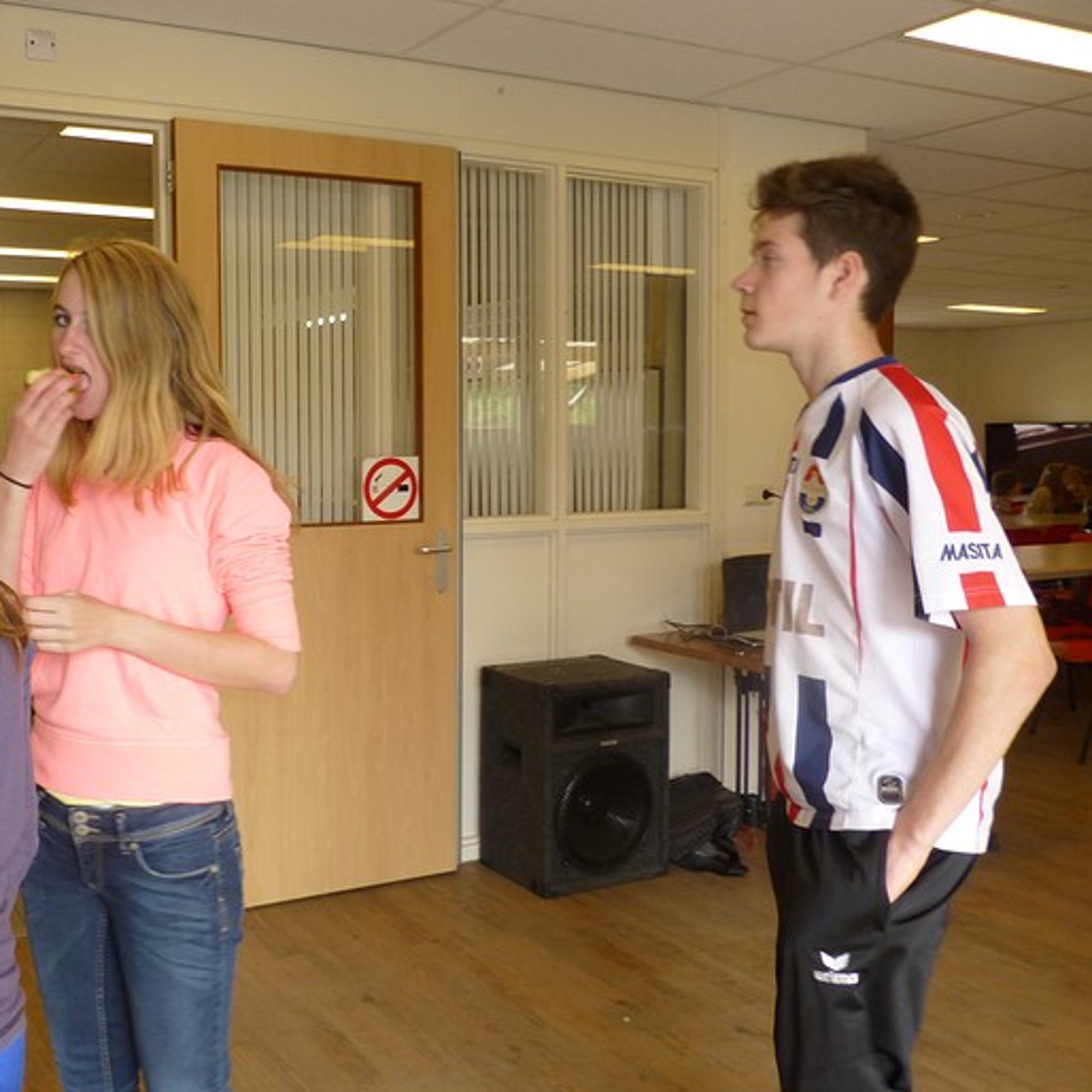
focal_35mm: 33
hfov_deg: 48.0
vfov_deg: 49.7
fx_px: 1178
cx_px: 283
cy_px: 495
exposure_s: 1/40
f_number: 3.3
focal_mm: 4.3
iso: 100
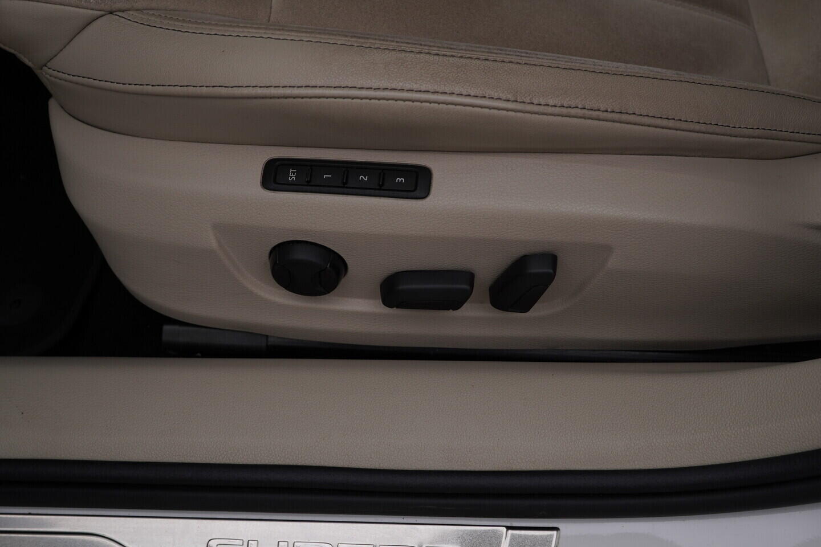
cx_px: 410
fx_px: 821
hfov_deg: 53.1
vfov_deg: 36.9
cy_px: 274
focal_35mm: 36
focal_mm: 24
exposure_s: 1/125
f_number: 5
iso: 125
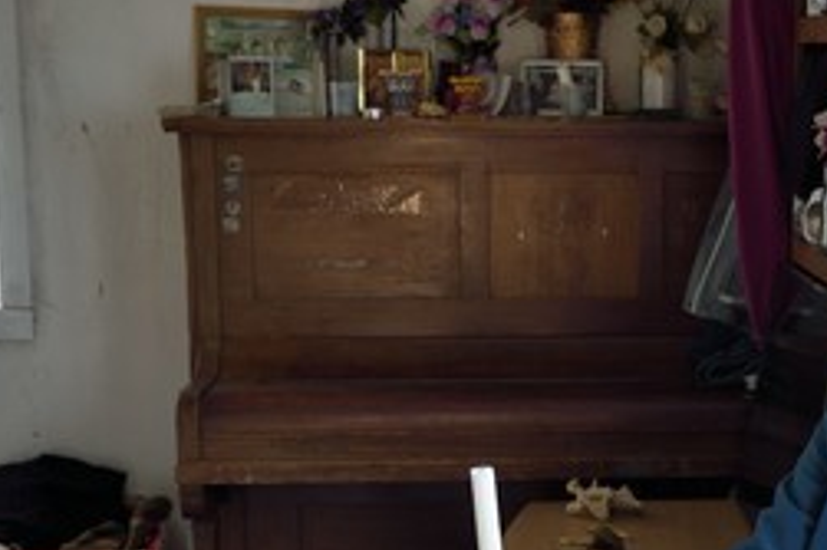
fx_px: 1768
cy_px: 392
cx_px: 619
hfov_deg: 26.0
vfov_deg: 17.6
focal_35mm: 77
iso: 800
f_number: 8
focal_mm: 46
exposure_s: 1/125
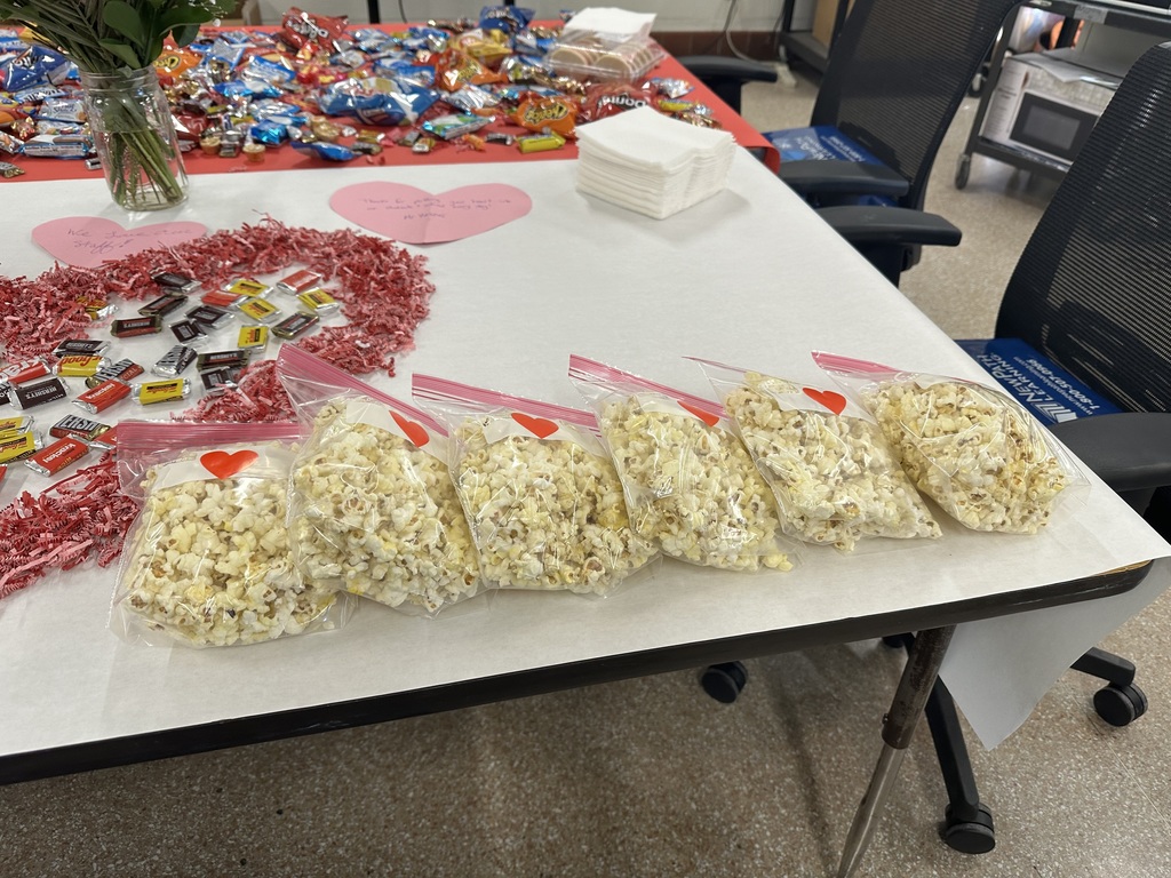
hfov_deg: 71.6
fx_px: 812
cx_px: 586
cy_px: 439
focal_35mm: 24
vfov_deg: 56.8
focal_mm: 6.86
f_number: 1.78
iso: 125
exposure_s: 1/120
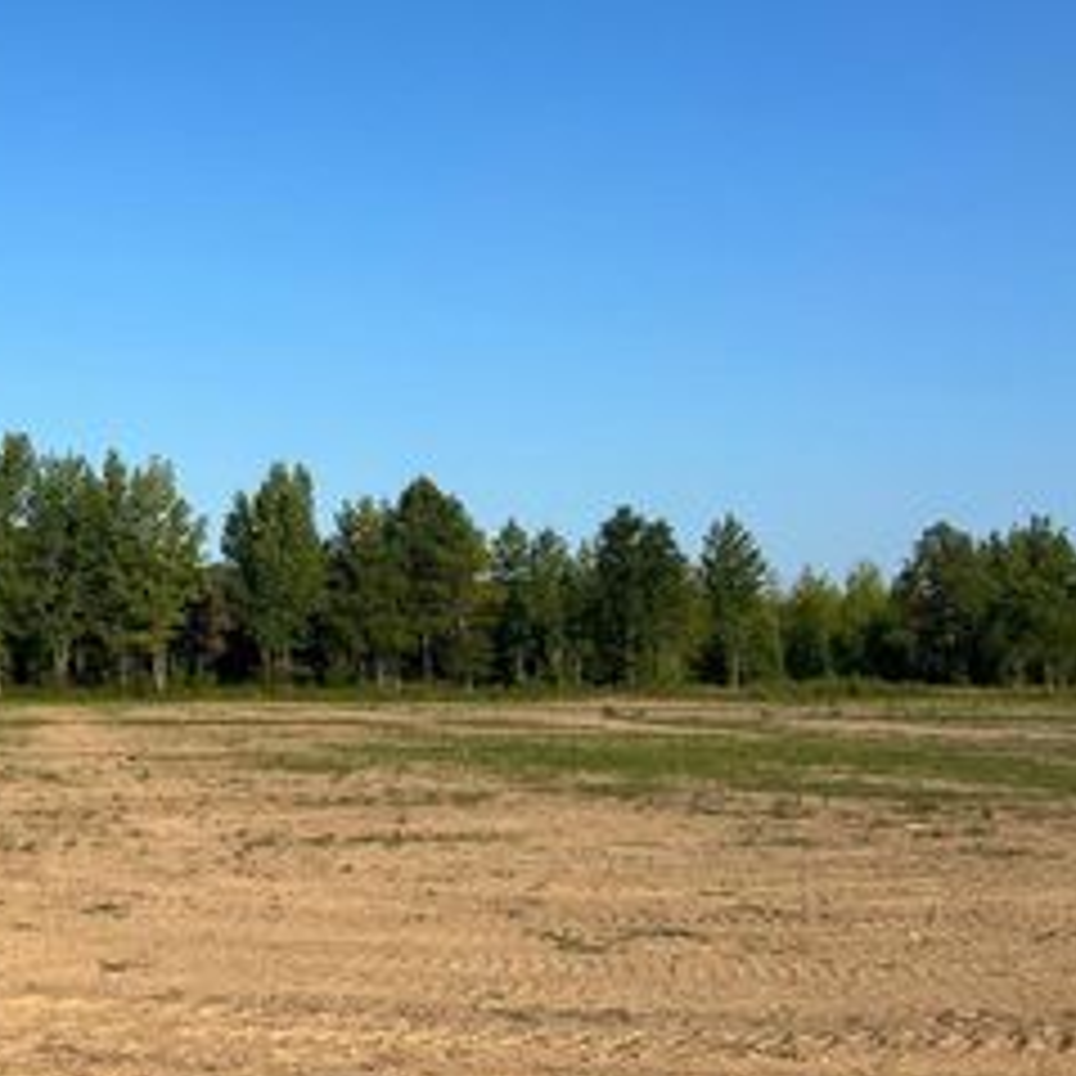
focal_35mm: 48
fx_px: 1688
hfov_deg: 32.3
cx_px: -23
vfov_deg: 34.9
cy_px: 326
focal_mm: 5.7
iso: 50
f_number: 1.5
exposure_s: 1/3968
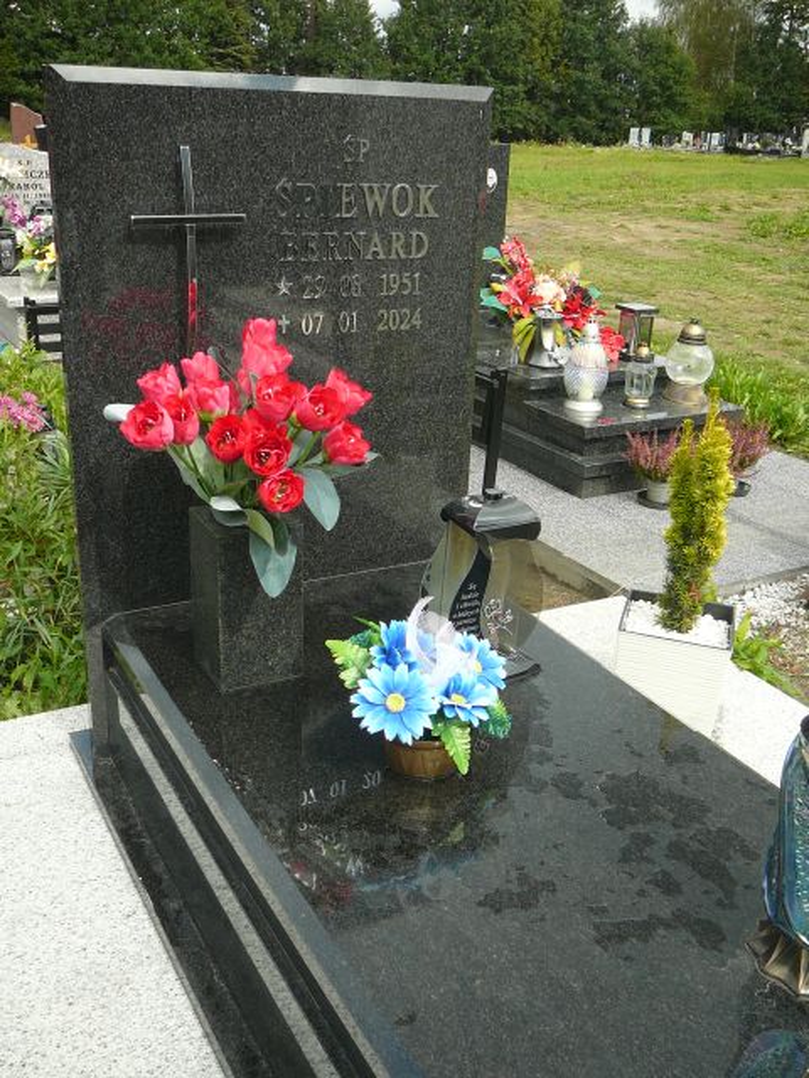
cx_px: 404
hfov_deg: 40.7
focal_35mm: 35
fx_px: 1091
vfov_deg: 52.6
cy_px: 539
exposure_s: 1/500
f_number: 2.8
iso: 80
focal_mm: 5.2
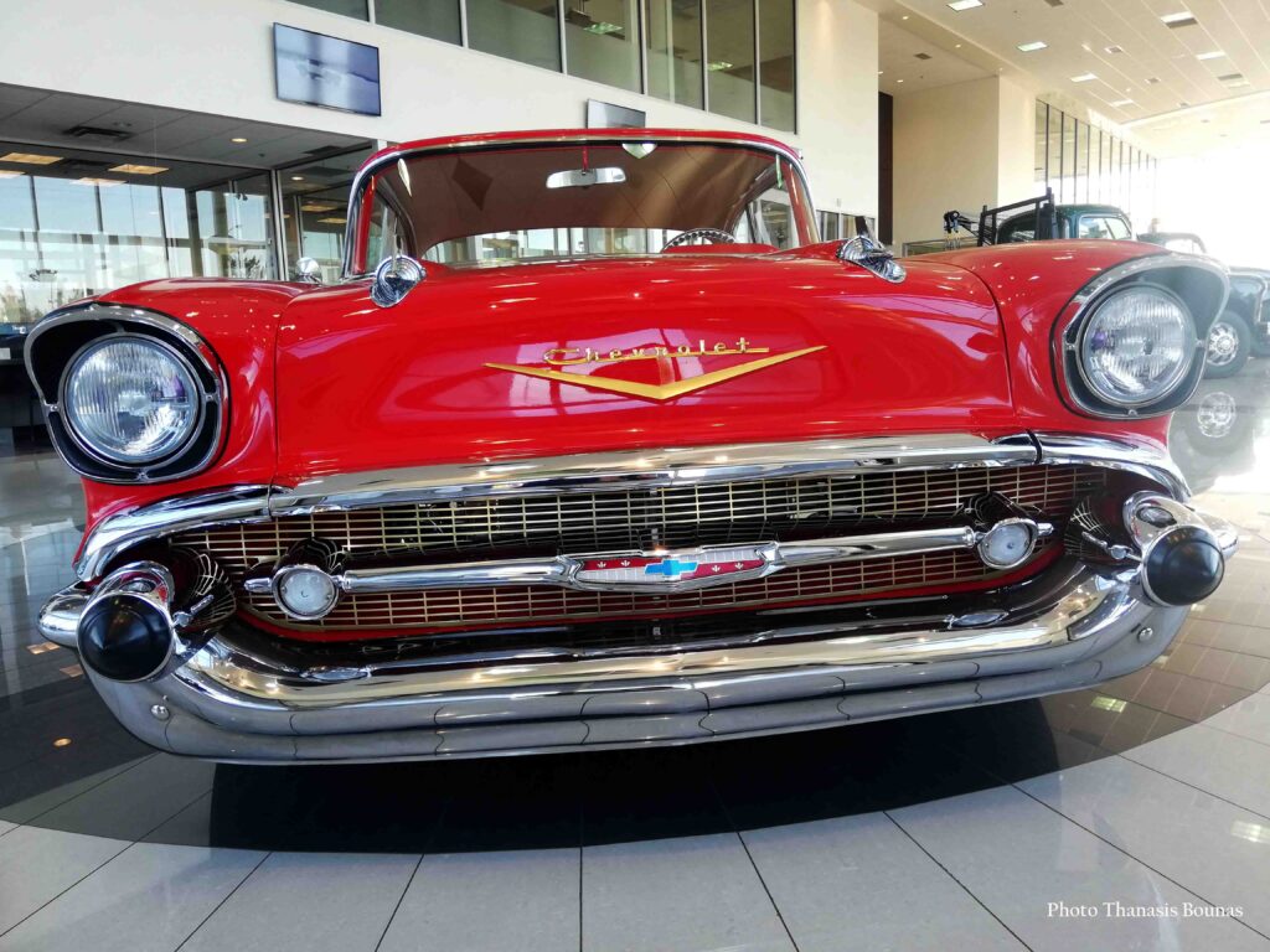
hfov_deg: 65.3
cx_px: 635
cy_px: 476
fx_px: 991
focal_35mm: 27
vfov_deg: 51.4
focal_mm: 3.81
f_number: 2.2
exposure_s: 1/50
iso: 100
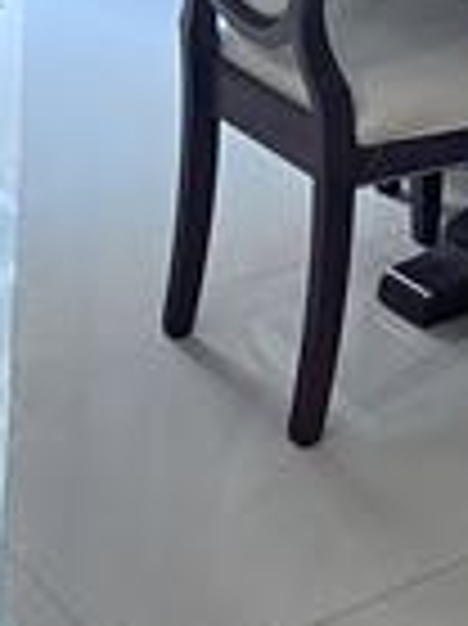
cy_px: -405
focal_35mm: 112
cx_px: 680
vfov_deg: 15.7
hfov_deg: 12.6
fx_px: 2022
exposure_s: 1/60
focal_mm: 5.1
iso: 80
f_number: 1.6
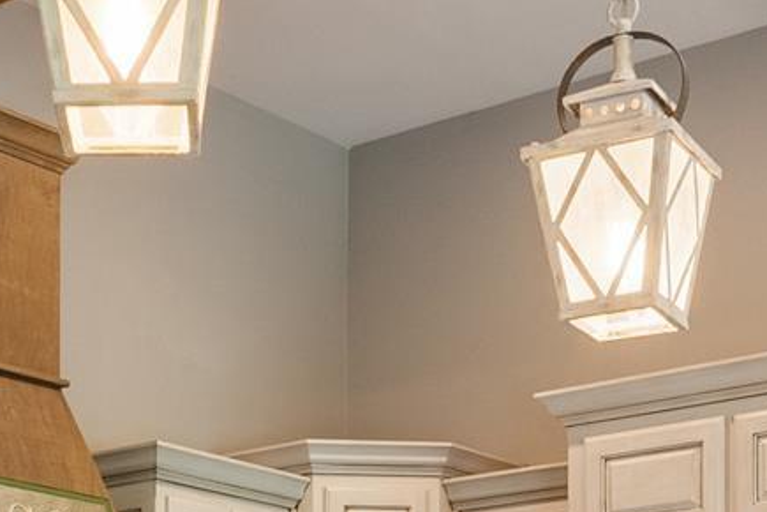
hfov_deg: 22.1
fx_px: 1960
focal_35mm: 92
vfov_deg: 13.5
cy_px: 877
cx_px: 286
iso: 640
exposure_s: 1/3
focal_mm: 16
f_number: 9
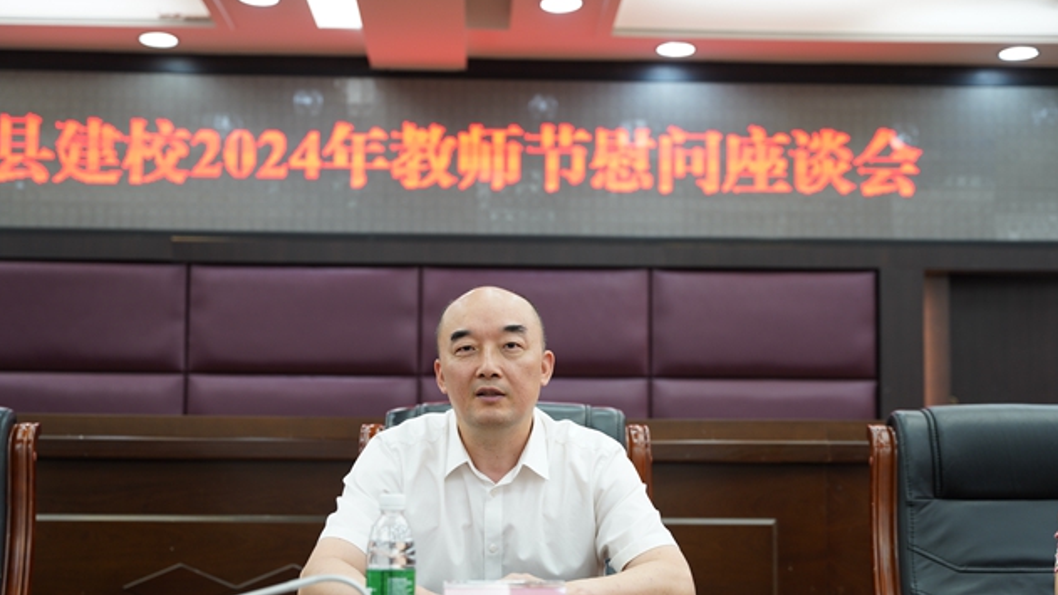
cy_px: 349
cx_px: 535
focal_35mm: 52
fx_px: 1452
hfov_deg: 40.0
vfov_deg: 23.1
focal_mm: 48.7
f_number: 2.8
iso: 250
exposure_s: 1/20
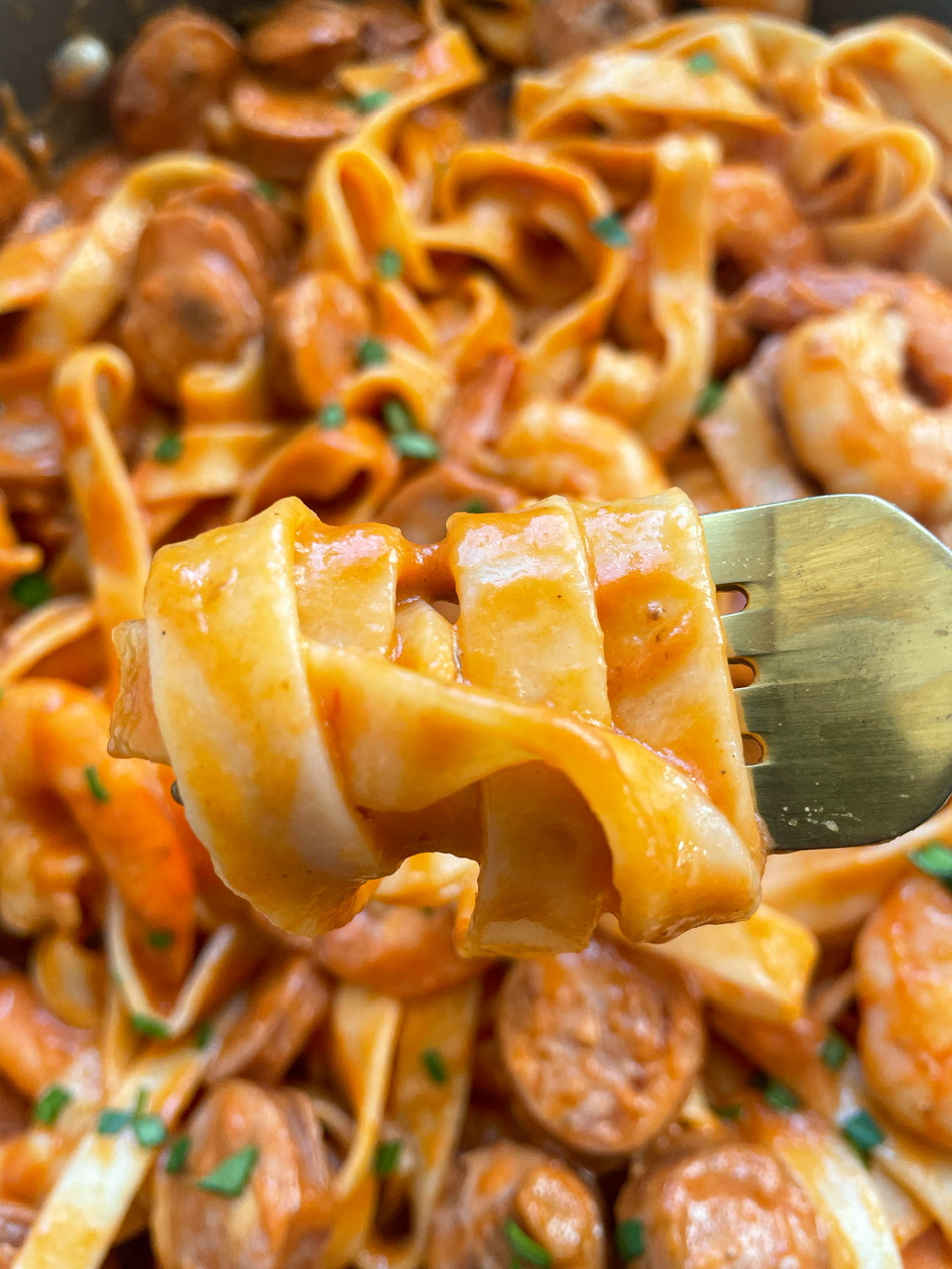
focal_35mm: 26
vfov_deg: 67.3
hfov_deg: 53.1
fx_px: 953
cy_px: 634
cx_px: 476
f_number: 1.6
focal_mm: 4.2
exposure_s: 1/120
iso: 64
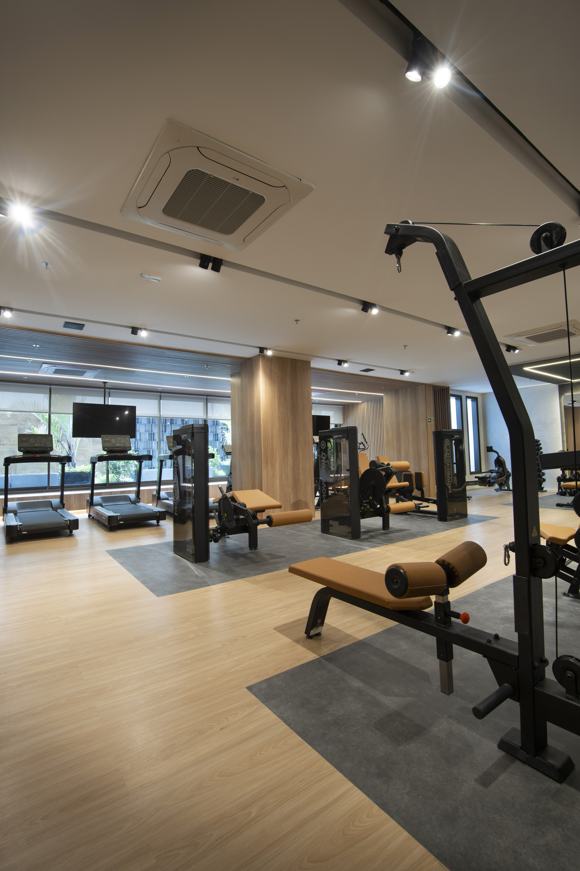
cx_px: 290
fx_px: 387
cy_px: 436
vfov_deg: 96.7
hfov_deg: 73.7
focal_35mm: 16
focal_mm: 16
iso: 200
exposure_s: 1
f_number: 8
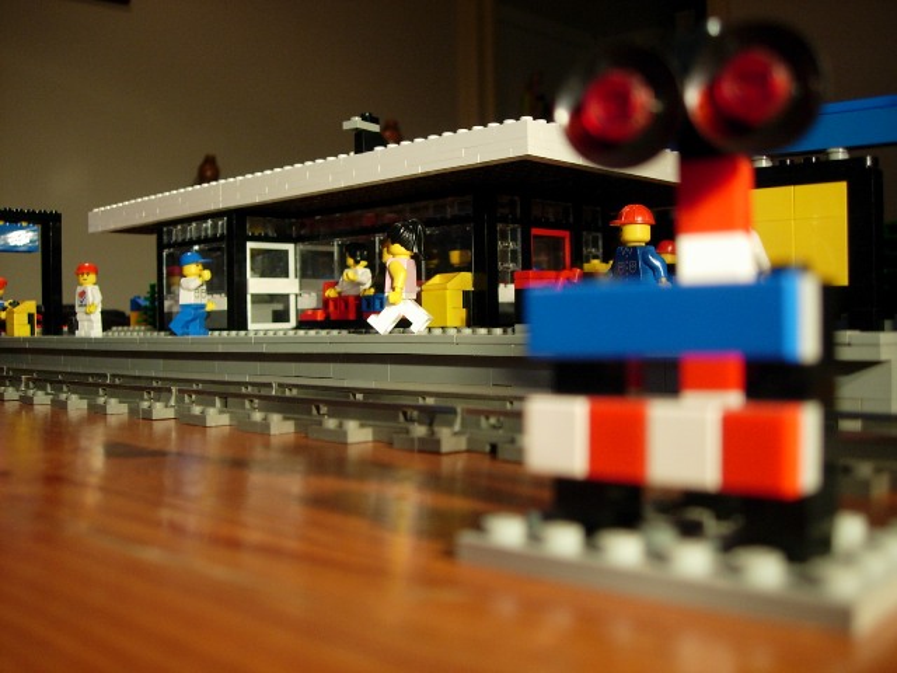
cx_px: 448
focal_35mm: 38
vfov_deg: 37.7
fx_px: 985
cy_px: 336
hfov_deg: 49.0
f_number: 2.8
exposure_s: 1/32
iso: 115
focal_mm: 7.8
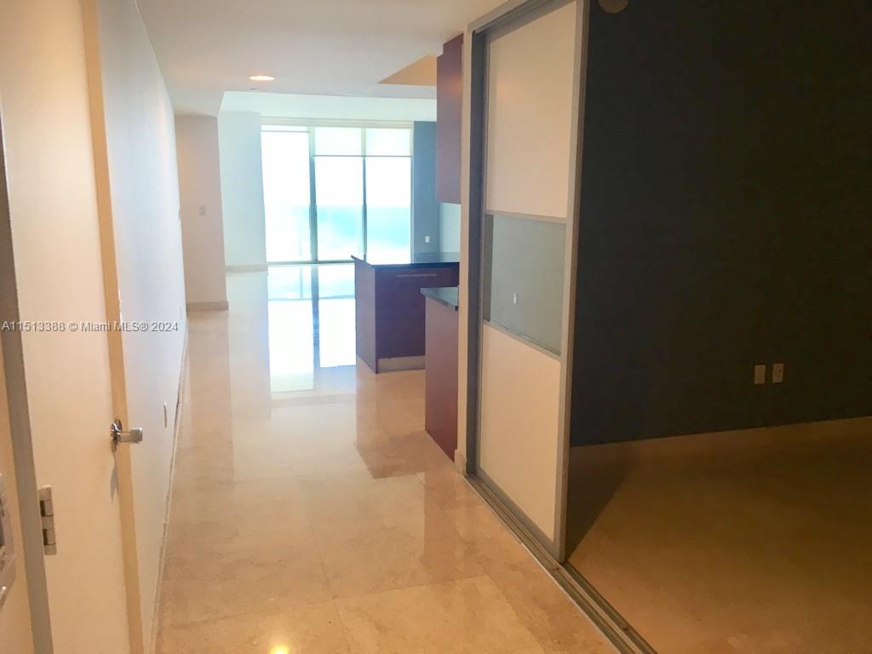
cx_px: 436
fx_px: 731
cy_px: 327
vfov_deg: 48.2
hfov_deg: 61.7
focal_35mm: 29
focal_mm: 4.15
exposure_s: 1/30
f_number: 2.2
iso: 25
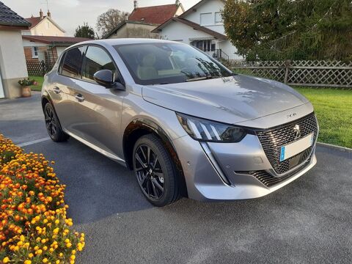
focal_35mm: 26
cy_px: 132
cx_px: 176
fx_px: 264
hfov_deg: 67.3
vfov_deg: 53.1
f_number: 1.7
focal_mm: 3.92
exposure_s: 1/361
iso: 40
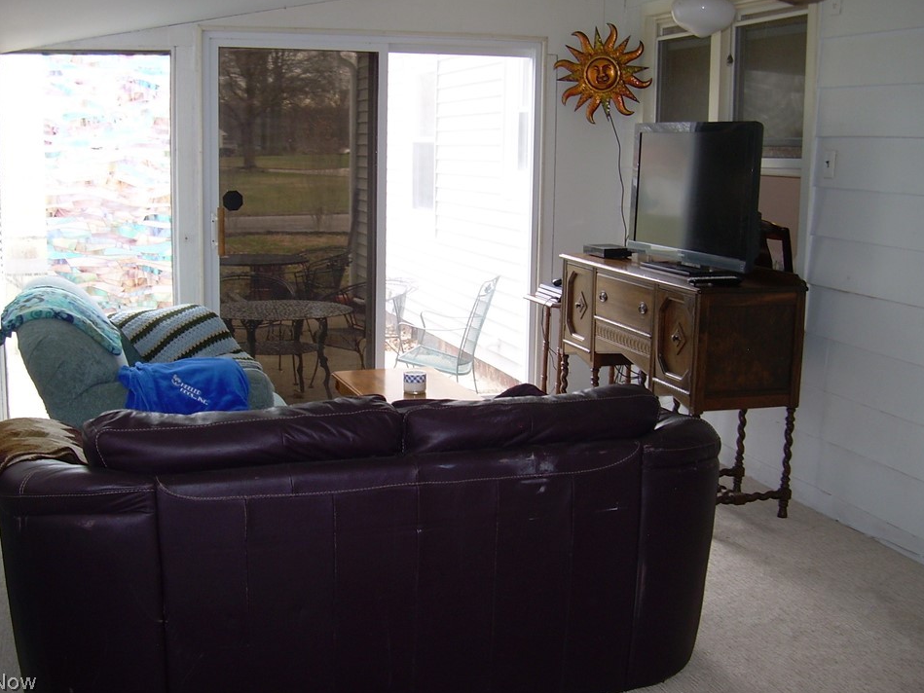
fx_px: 1095
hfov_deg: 45.7
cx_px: 434
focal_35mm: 41
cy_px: 324
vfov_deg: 35.1
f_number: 2.8
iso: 50
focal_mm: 6.3
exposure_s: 1/30
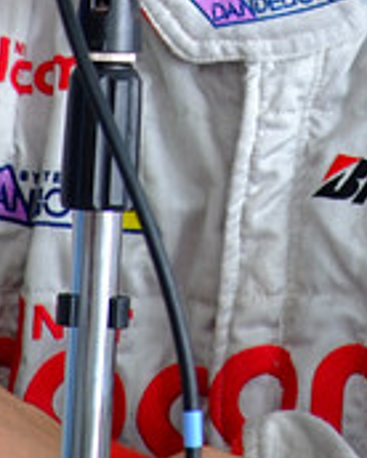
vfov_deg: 2.5
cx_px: 246
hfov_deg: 2.0
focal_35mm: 787
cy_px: -162
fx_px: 10666
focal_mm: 200
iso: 800
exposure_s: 1/100
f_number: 8
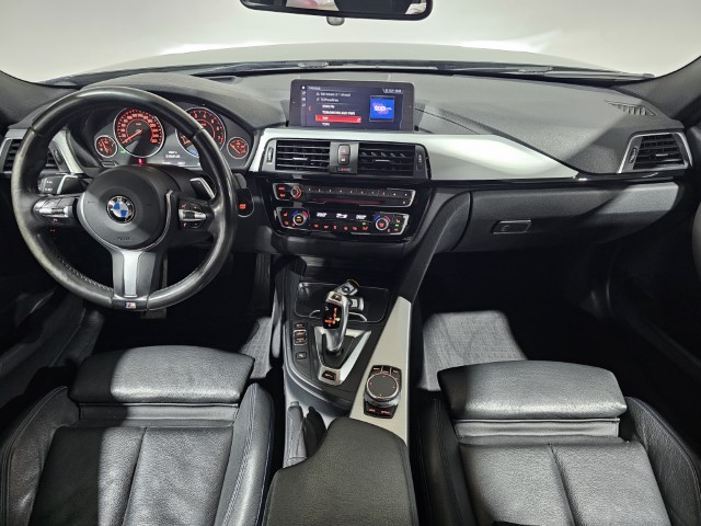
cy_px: 263
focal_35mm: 23
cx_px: 350
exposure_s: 1/33
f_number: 1.7
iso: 640
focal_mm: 6.3
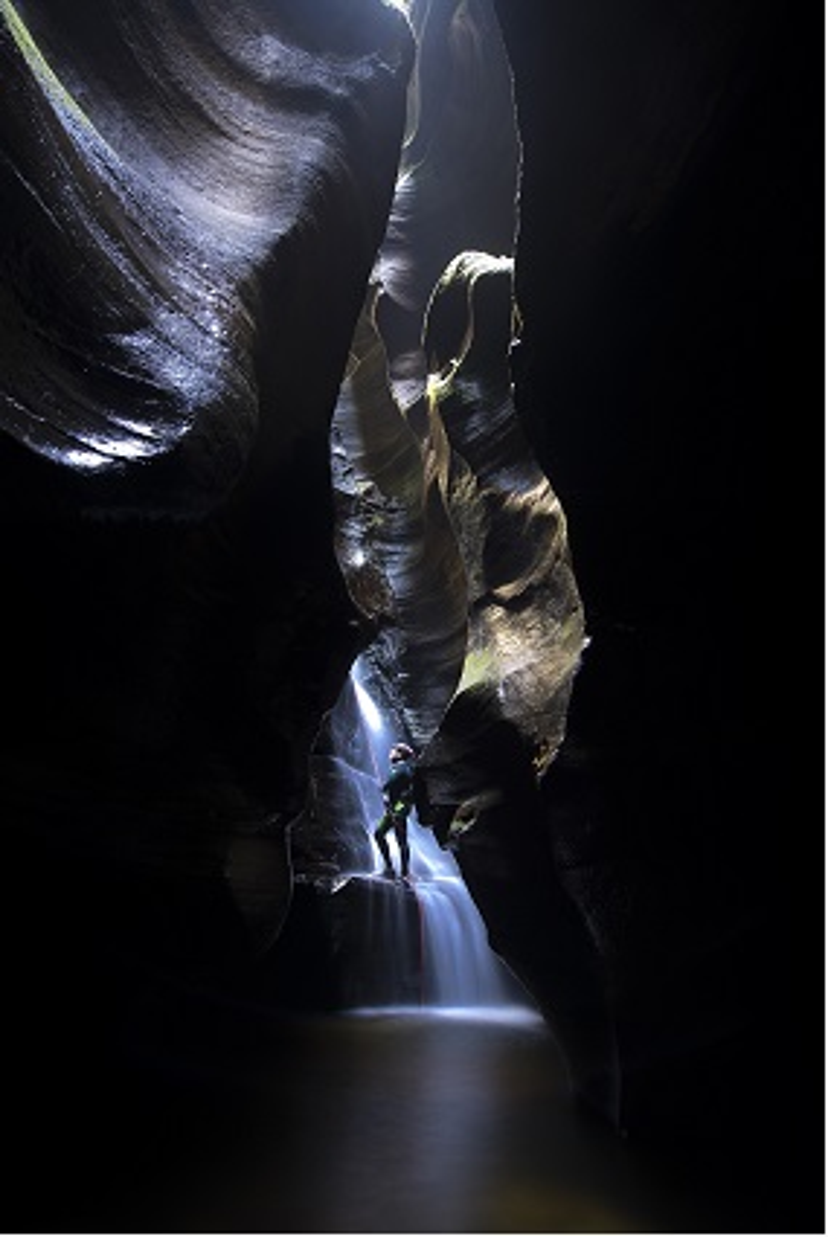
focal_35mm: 16
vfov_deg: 96.7
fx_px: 551
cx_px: 414
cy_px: 618
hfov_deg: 73.9
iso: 50
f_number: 2.8
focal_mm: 16
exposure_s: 20
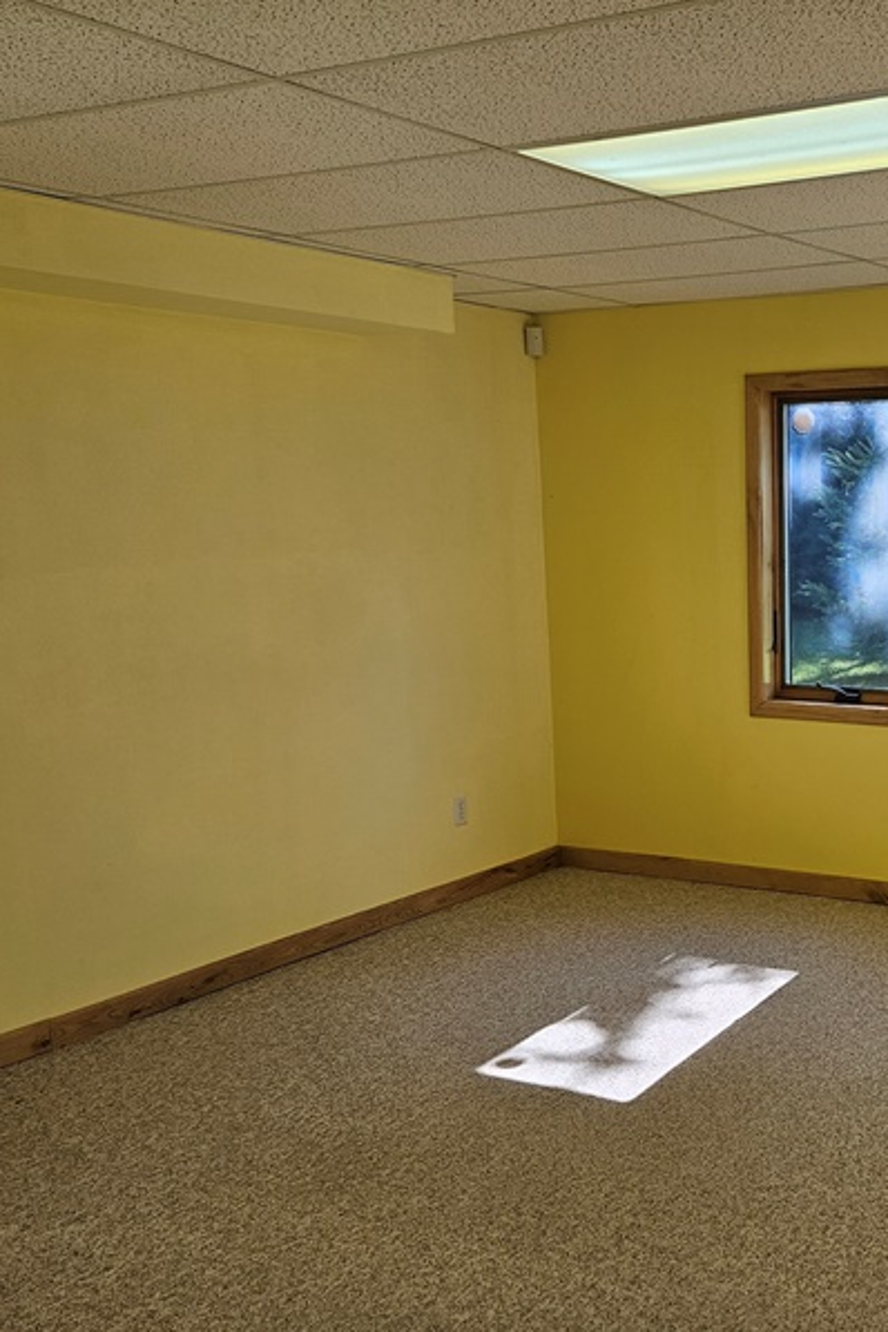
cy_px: 779
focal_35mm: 41
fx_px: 1517
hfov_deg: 31.1
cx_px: 803
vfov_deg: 47.2
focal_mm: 5.4
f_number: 1.8
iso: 32
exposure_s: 1/120
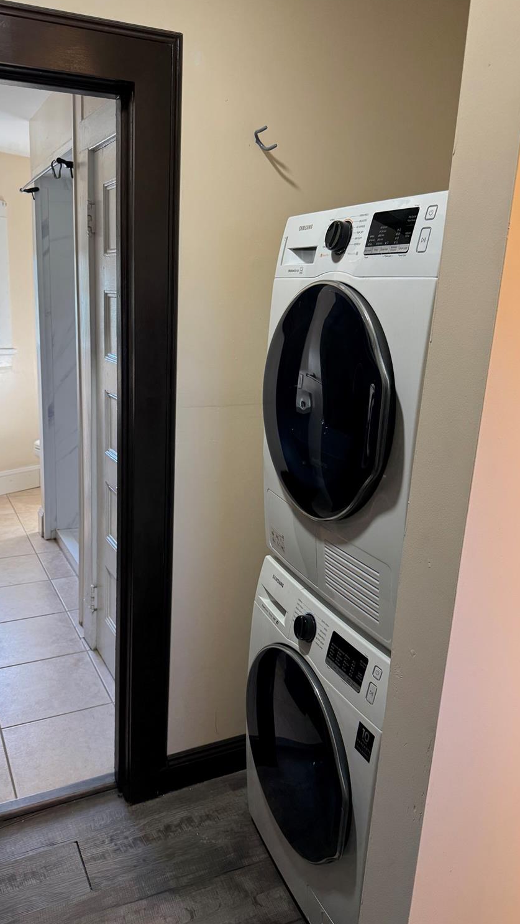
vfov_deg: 69.8
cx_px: 214
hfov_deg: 42.8
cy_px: 469
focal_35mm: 27
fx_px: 662
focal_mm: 6.76
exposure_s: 1/120
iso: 200
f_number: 1.78
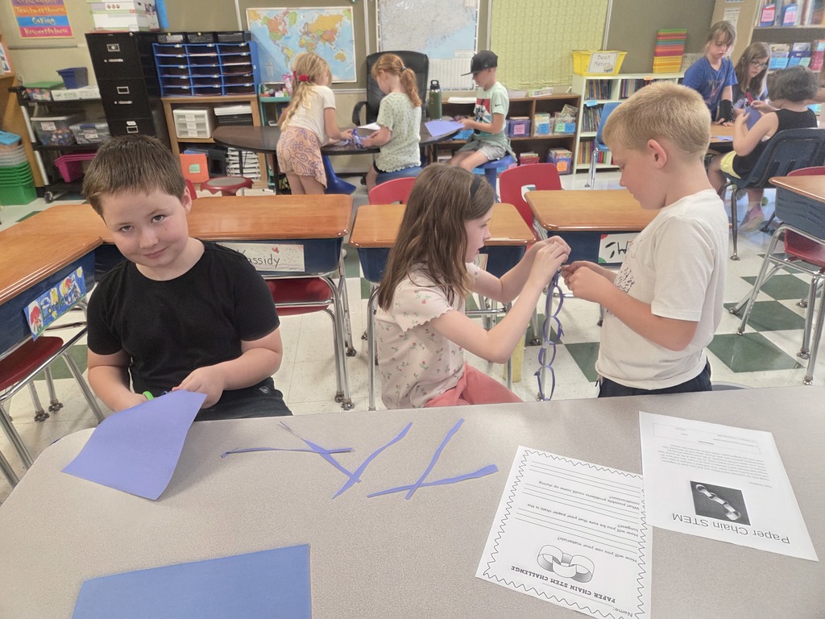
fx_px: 548
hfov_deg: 73.9
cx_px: 412
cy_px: 310
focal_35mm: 23
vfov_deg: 58.9
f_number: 1.8
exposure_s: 1/120
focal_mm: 5.4
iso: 640
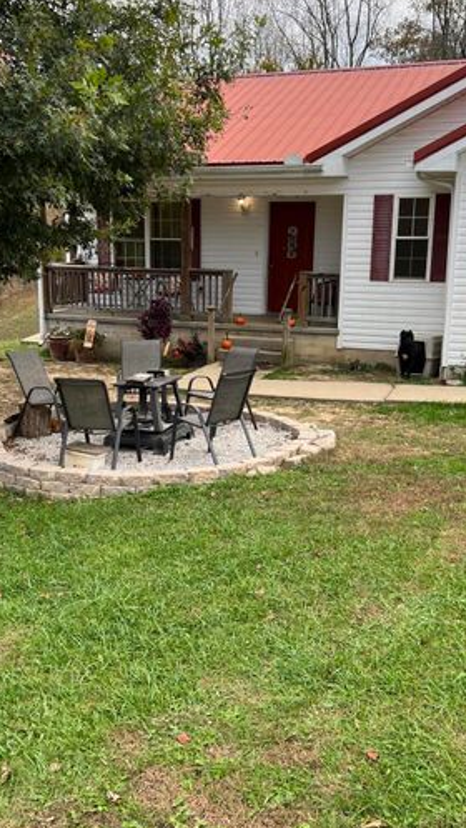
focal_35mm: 38
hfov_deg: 31.2
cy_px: 434
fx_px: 834
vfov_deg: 52.7
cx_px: 218
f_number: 1.5
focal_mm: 5.7
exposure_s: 1/208
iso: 50
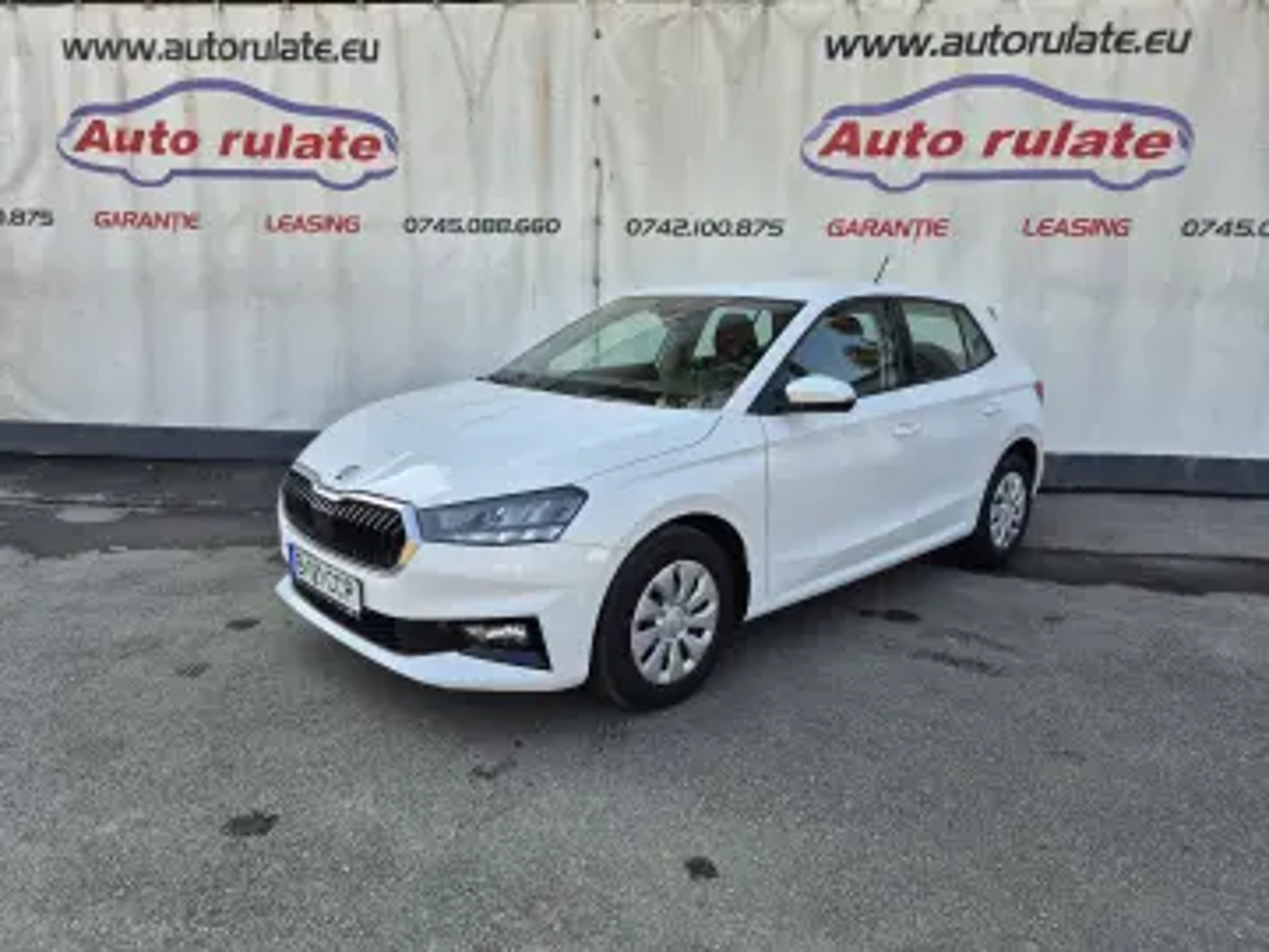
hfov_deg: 73.9
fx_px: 843
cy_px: 476
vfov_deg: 58.9
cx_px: 634
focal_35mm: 23
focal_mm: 5.4
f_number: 1.8
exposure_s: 1/520
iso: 25
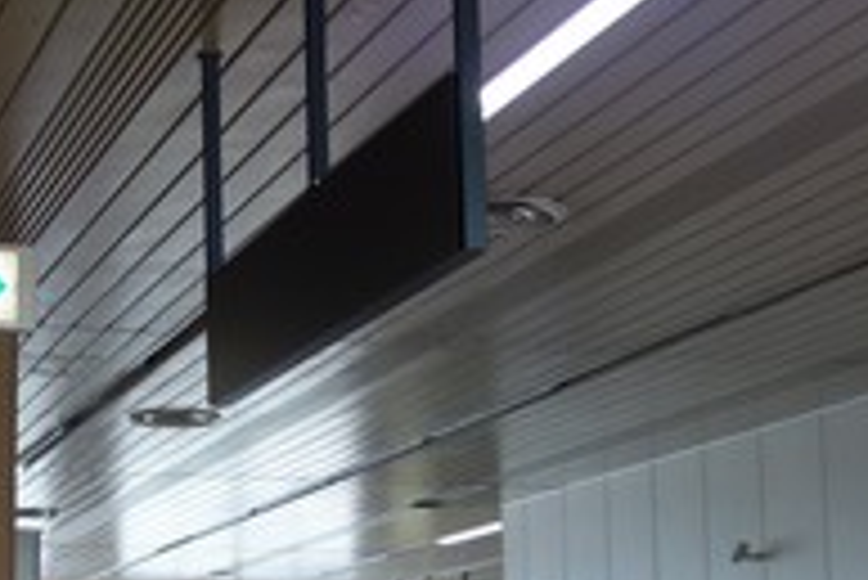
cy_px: 416
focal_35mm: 93
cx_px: 207
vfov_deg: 14.7
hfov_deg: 21.7
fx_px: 2244
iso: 125
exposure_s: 1/80
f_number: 1.8
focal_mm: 10.4
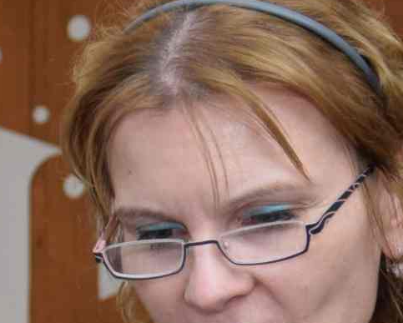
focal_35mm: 279
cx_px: 236
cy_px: 462
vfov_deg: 5.5
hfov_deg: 6.9
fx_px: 3330
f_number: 4.2
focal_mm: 32
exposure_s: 1/100
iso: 400
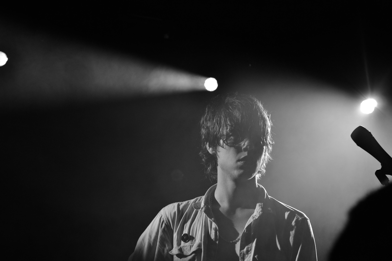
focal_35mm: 75
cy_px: 130
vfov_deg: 18.2
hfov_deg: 27.0
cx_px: 196
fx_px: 817
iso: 400
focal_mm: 50
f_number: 5.6
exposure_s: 1/160
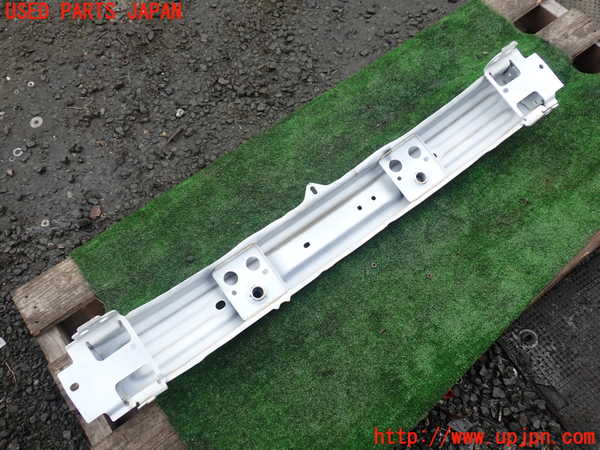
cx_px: 300
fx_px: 520
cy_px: 225
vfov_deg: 46.8
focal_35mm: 30
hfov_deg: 60.0
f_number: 2.3
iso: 125
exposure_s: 1/60
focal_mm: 5.4
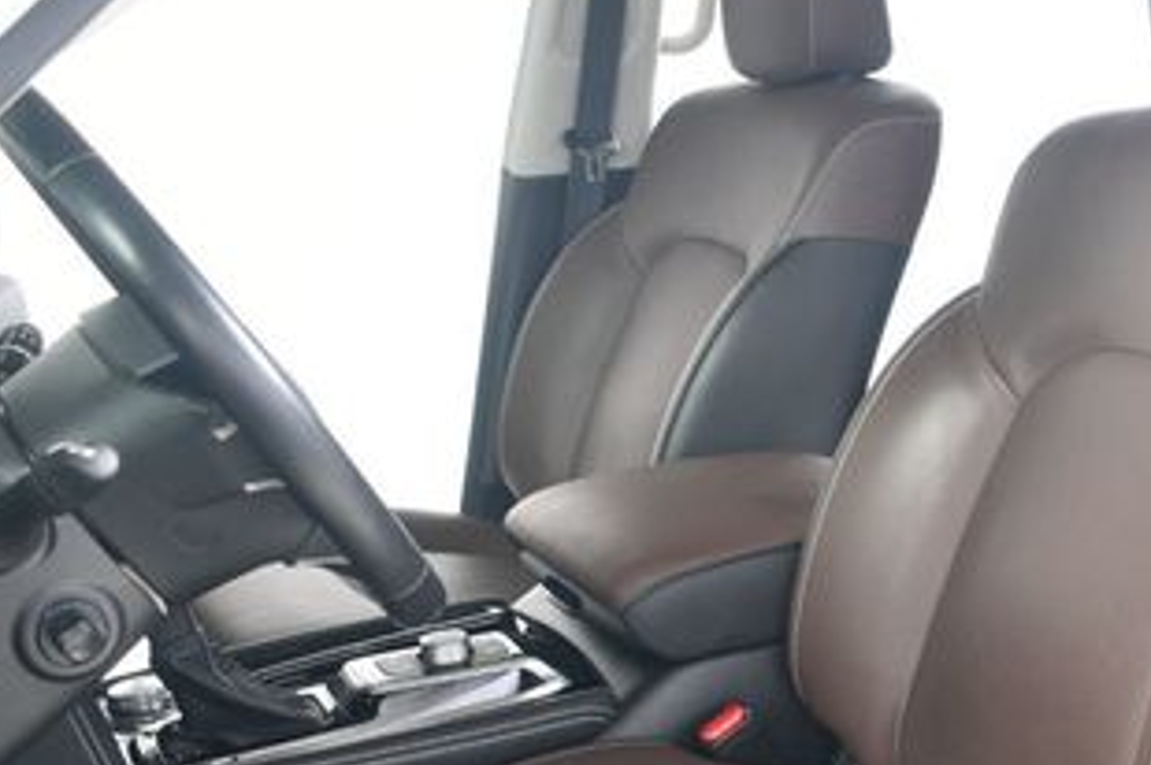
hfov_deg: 31.7
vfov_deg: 21.8
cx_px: 891
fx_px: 1980
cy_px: 501
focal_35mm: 62
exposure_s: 1/160
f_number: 3.5
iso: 100
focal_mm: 20
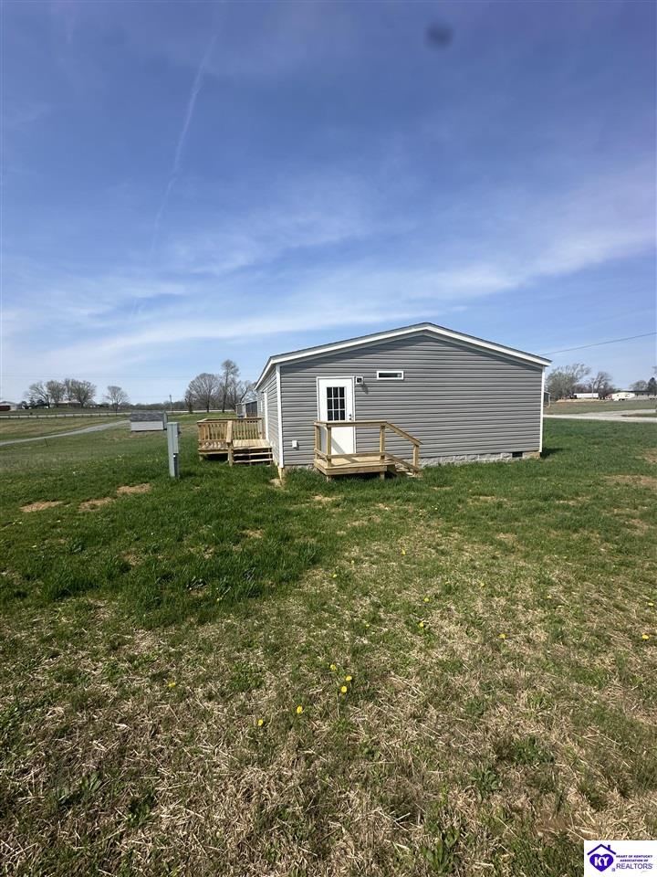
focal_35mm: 14
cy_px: 438
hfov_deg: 85.7
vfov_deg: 102.1
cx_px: 328
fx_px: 354
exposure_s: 1/2451
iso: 50
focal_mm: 2.22
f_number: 2.2
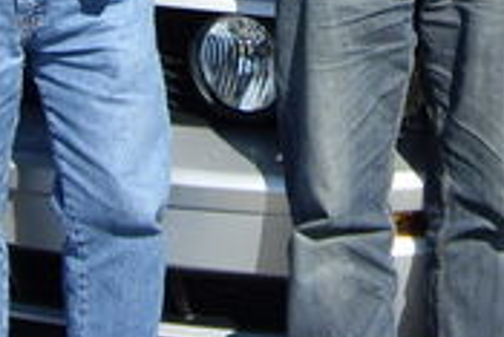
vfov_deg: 7.4
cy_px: -343
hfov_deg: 11.4
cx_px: 412
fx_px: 2508
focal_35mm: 179
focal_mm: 7.6
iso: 50
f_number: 4.8
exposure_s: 1/200
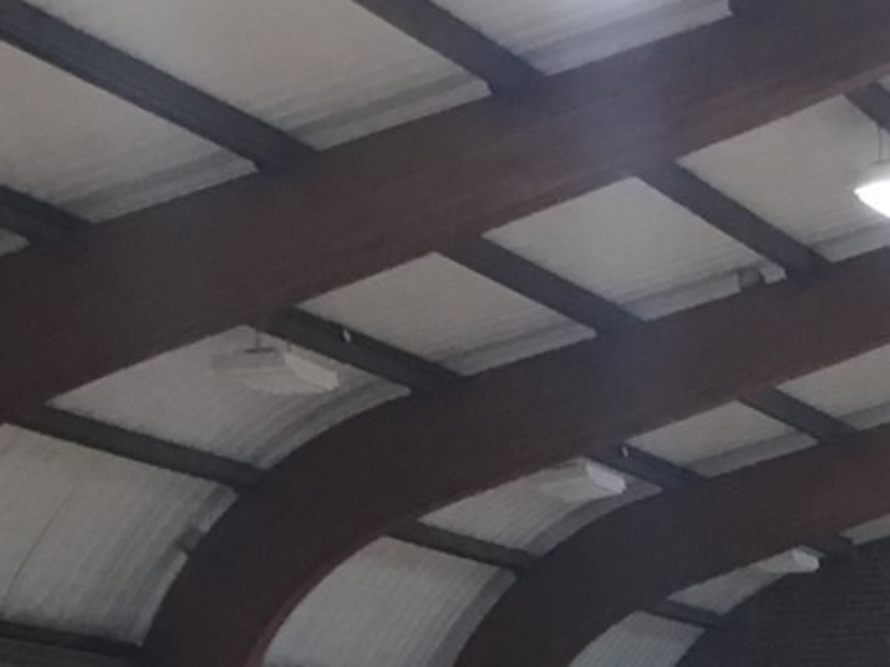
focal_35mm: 136
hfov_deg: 14.0
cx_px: 1109
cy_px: 1185
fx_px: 3496
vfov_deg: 10.3
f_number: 2.4
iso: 80
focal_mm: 3.3
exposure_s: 1/33
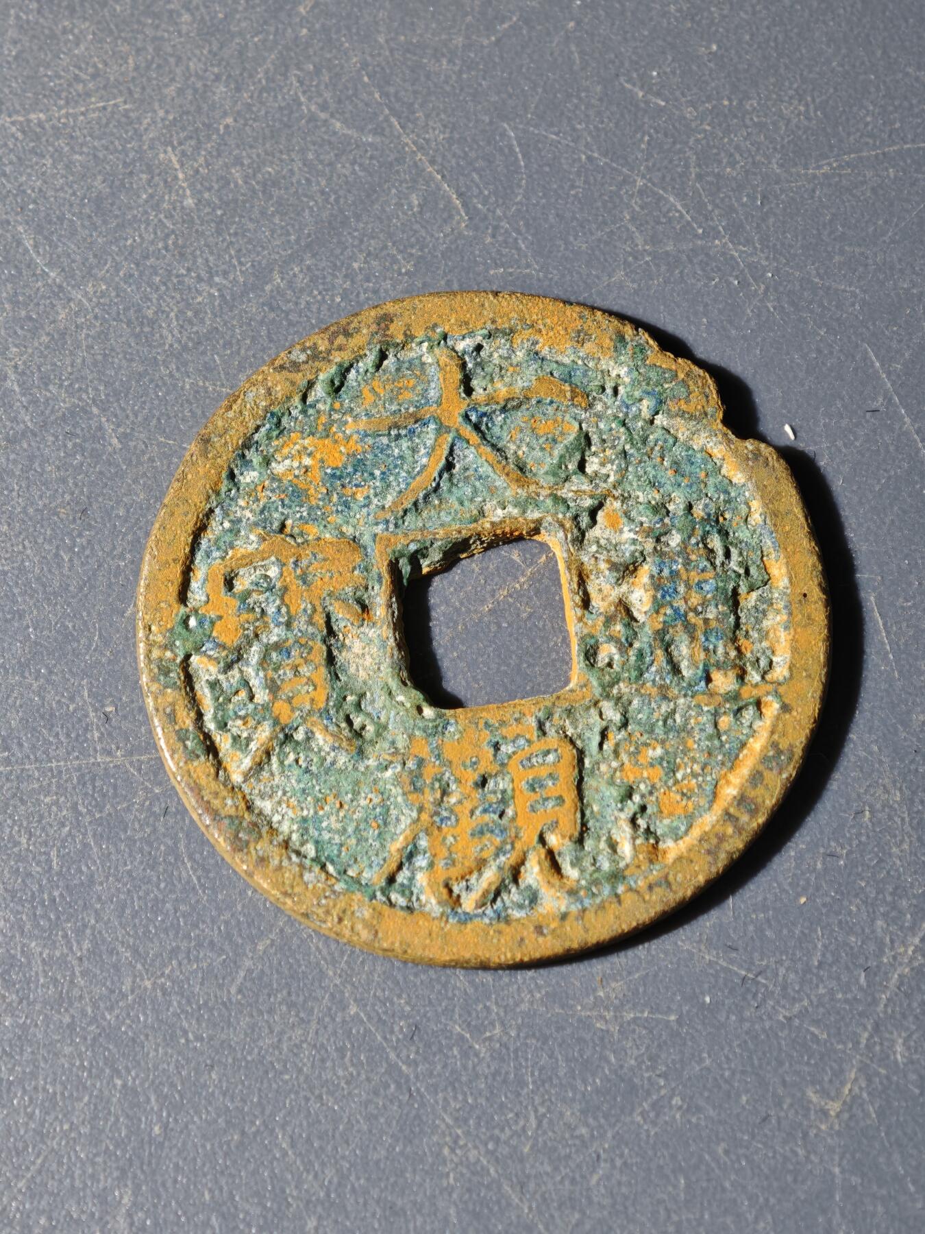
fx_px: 3599
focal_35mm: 101
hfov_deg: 14.6
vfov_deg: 19.4
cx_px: 462
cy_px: 617
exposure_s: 1/100
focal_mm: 9
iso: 200
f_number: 2
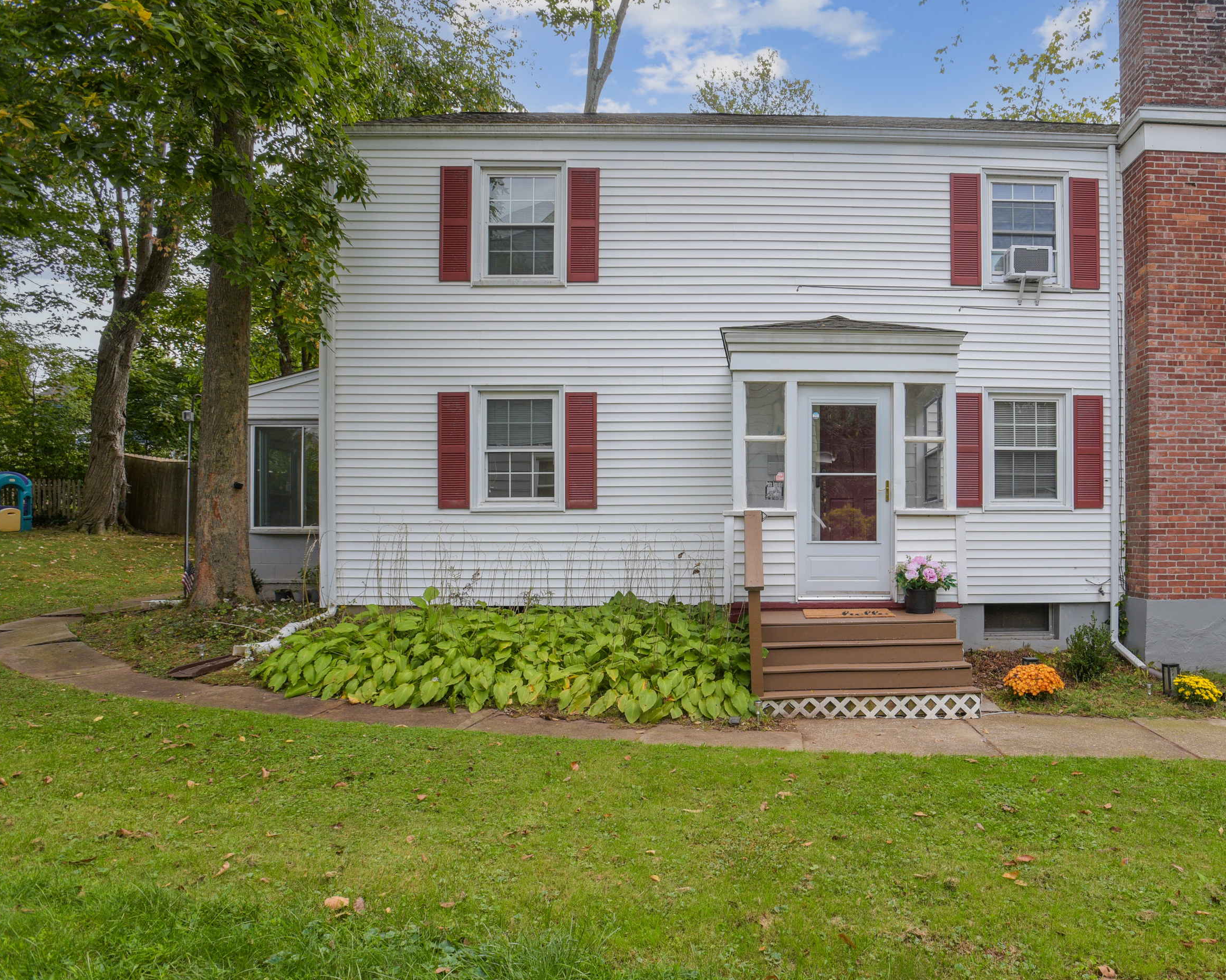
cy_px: 528
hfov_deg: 75.8
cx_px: 792
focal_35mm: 21
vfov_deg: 65.4
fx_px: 762
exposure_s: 1/250
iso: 400
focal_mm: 17
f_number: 11
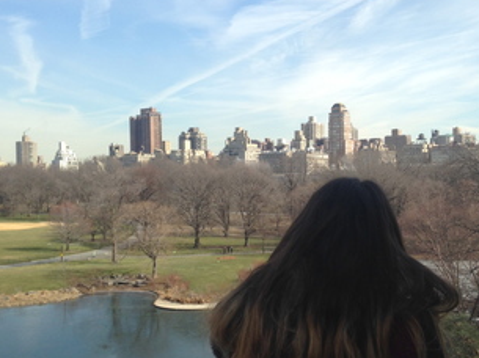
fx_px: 719
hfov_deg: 36.8
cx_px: 280
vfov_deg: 27.9
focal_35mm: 52
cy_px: 203
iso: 50
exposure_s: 1/1106
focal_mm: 4.12
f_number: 2.4
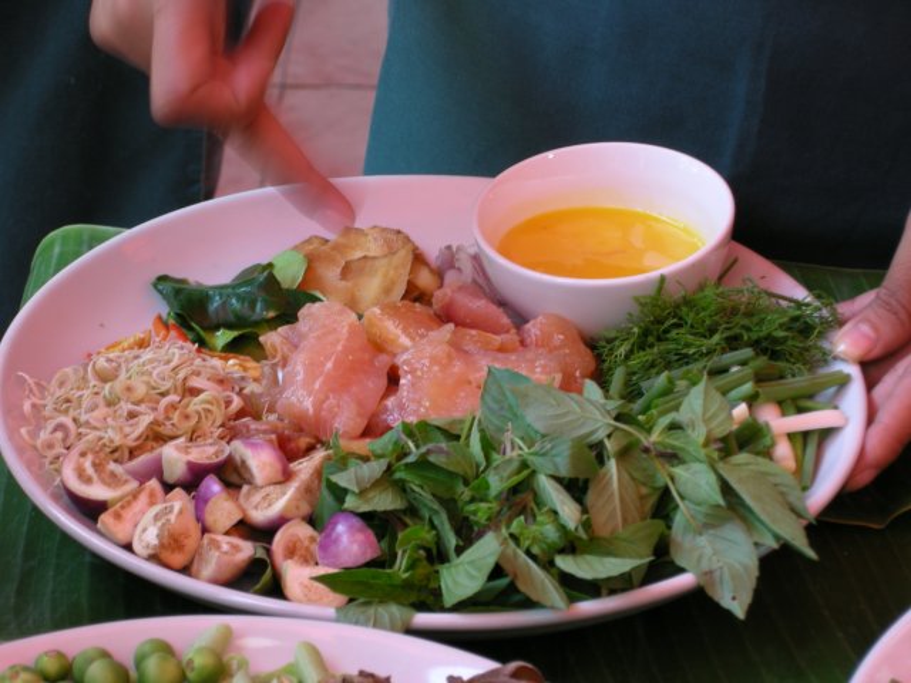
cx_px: 456
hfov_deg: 15.6
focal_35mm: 126
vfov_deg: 11.8
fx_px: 3316
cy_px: 342
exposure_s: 1/12
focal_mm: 26.3
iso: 64
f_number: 5.3
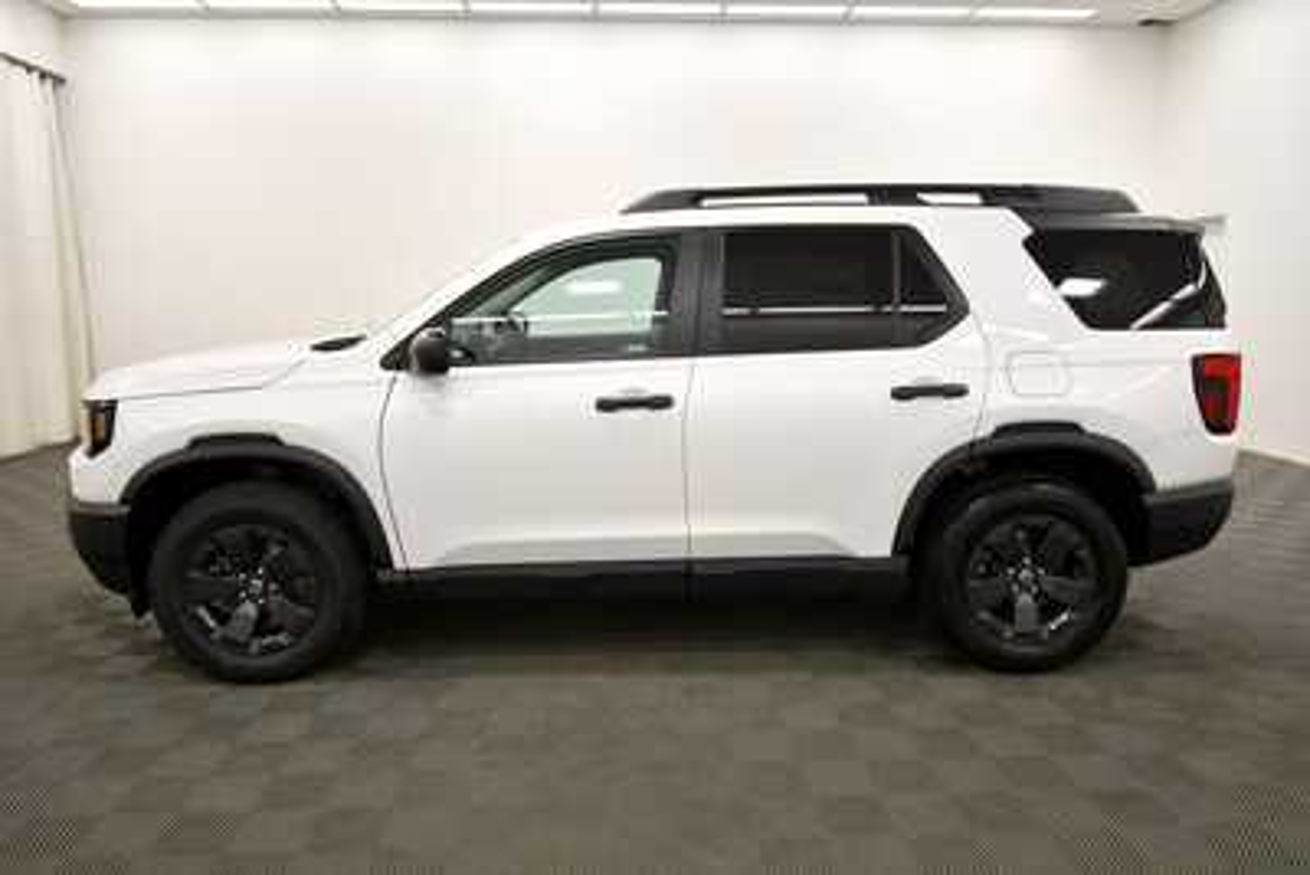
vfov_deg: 51.3
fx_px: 910
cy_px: 438
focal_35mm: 25
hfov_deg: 71.5
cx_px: 655
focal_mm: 17
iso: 800
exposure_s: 1/200
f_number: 5.3
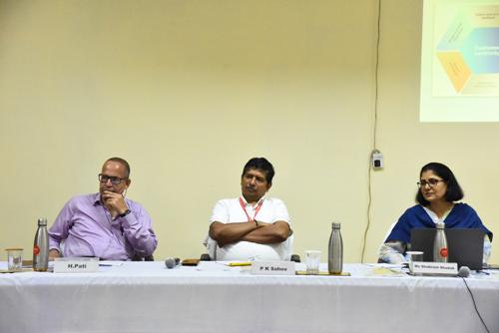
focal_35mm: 82
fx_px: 1137
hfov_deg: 24.7
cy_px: 166
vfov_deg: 16.7
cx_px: 250
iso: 12800
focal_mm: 82
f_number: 7.1
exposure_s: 1/200
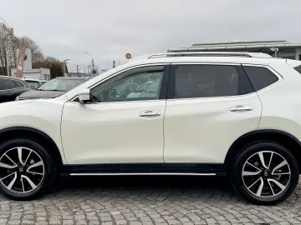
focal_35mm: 24
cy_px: 112
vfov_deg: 56.8
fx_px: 209
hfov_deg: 71.6
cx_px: 150
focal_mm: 6.76
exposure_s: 1/212
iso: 64
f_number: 1.78
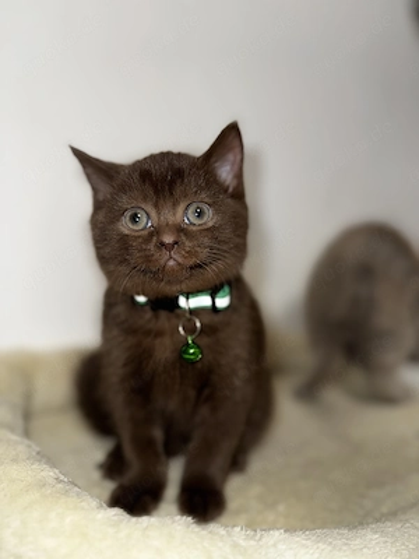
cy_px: 280
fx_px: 387
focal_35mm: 24
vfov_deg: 71.6
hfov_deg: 56.8
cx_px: 210
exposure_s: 1/49
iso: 64
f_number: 1.78
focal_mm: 6.76
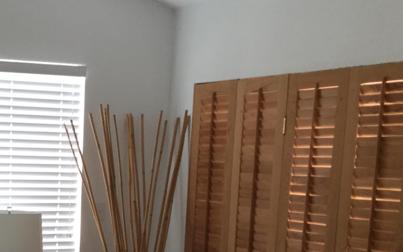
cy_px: 312
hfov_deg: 25.7
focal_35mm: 79
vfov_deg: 15.8
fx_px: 868
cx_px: 78
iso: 50
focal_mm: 3.3
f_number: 2.4
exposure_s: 1/30
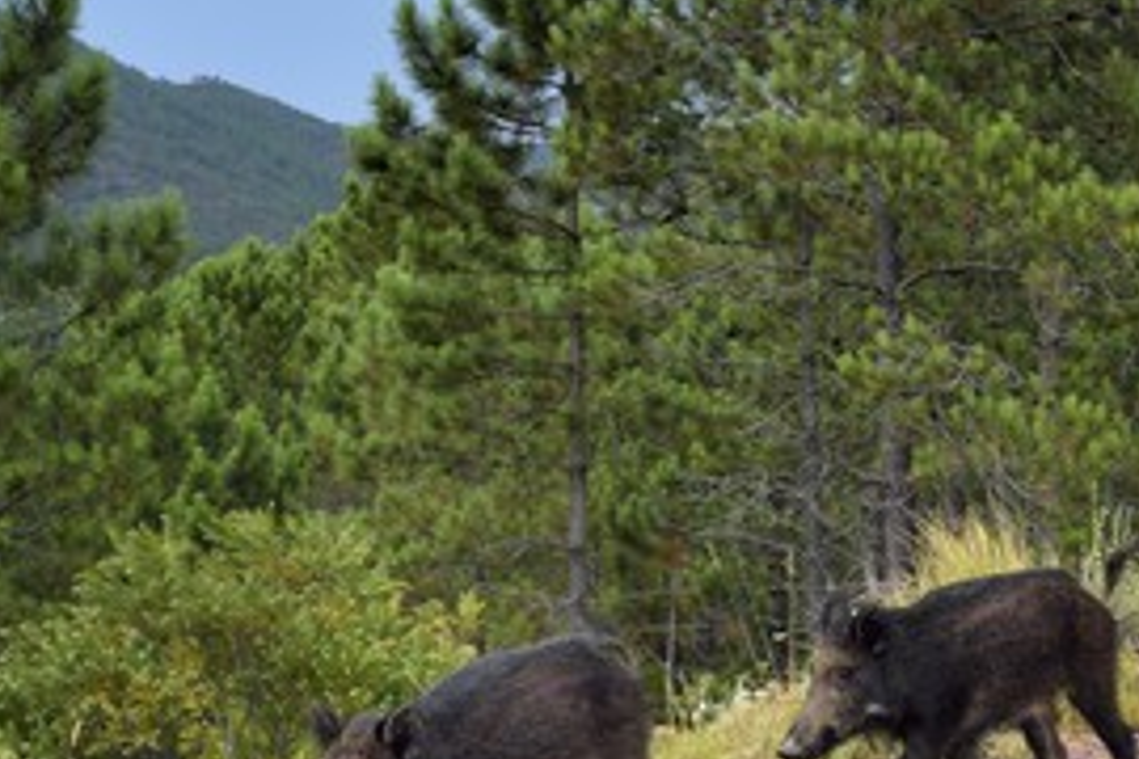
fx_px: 2752
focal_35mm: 87
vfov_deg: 15.6
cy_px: 552
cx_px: 848
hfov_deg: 23.2
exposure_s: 1/250
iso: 640
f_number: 8
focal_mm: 56
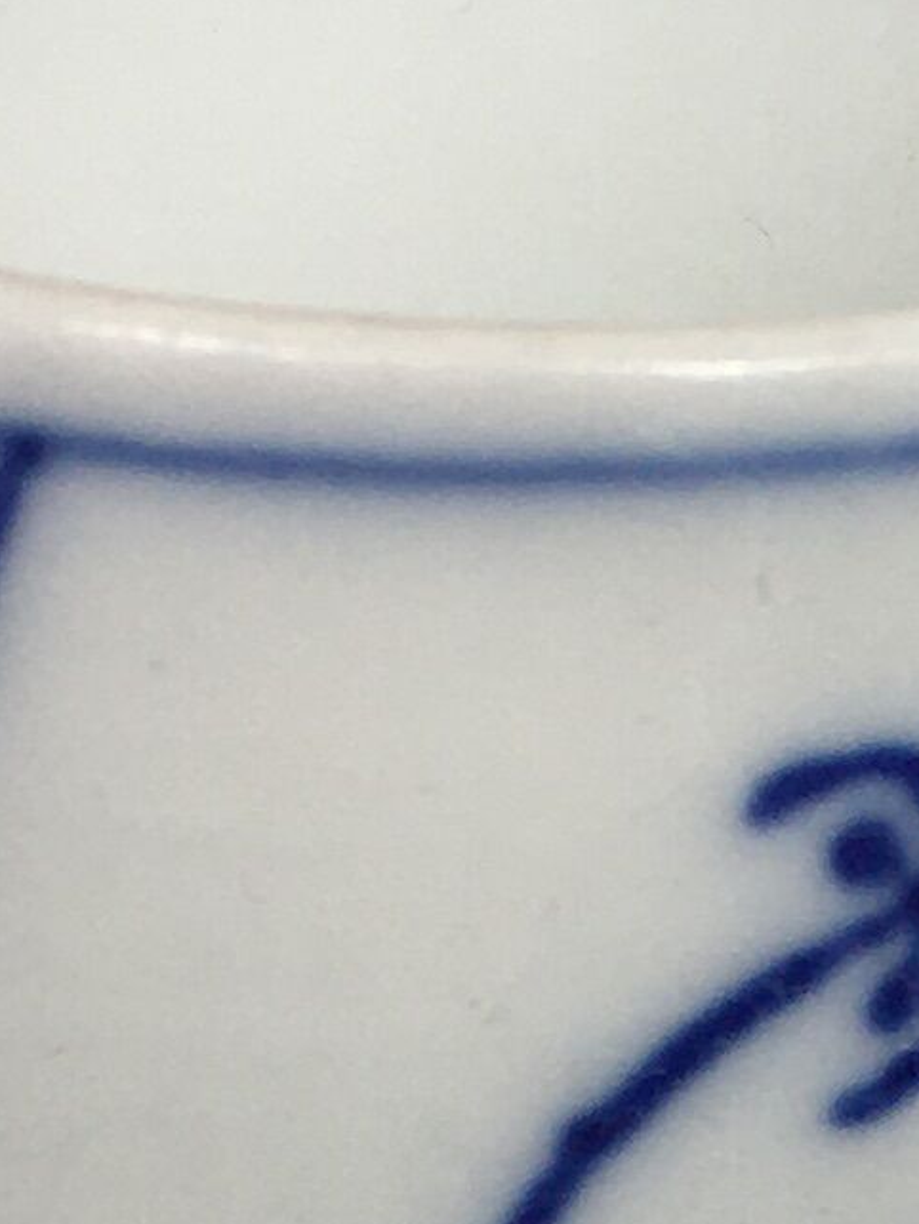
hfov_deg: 8.2
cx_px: 557
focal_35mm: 182
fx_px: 6438
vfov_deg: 10.0
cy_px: 2519
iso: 25
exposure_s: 1/405
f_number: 2.2
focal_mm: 4.15
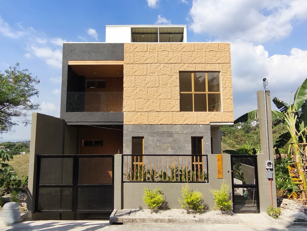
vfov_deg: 56.8
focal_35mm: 24
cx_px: 154
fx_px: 213
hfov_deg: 71.6
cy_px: 116
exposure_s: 1/1401
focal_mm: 1.91
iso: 50
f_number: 2.2
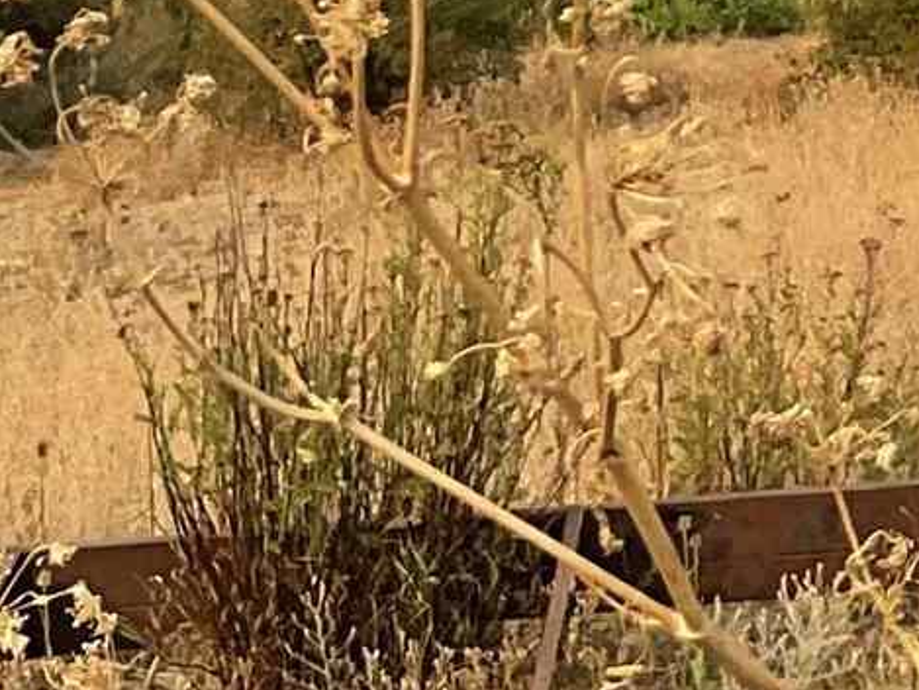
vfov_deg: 7.6
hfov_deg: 9.2
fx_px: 5045
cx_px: 2285
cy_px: -608
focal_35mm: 190
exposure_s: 1/1221
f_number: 1.8
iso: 16
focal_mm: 3
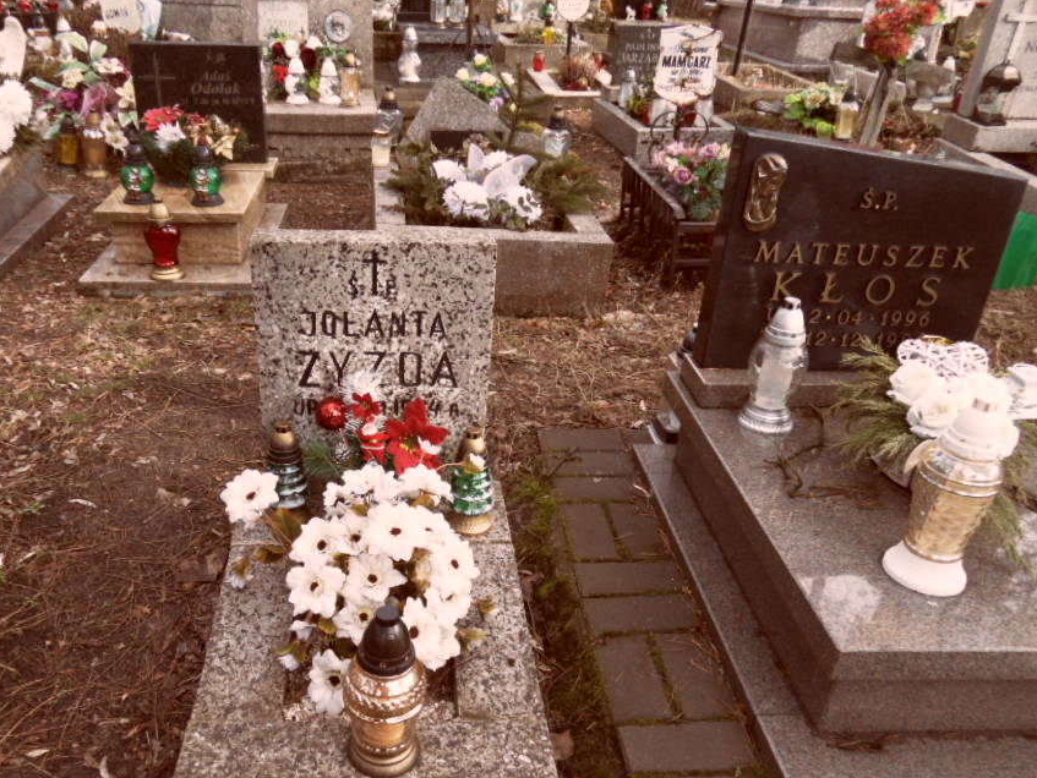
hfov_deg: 61.3
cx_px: 438
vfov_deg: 48.0
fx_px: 869
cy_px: 456
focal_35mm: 29
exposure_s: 1/125
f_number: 3.2
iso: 80
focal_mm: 3.9
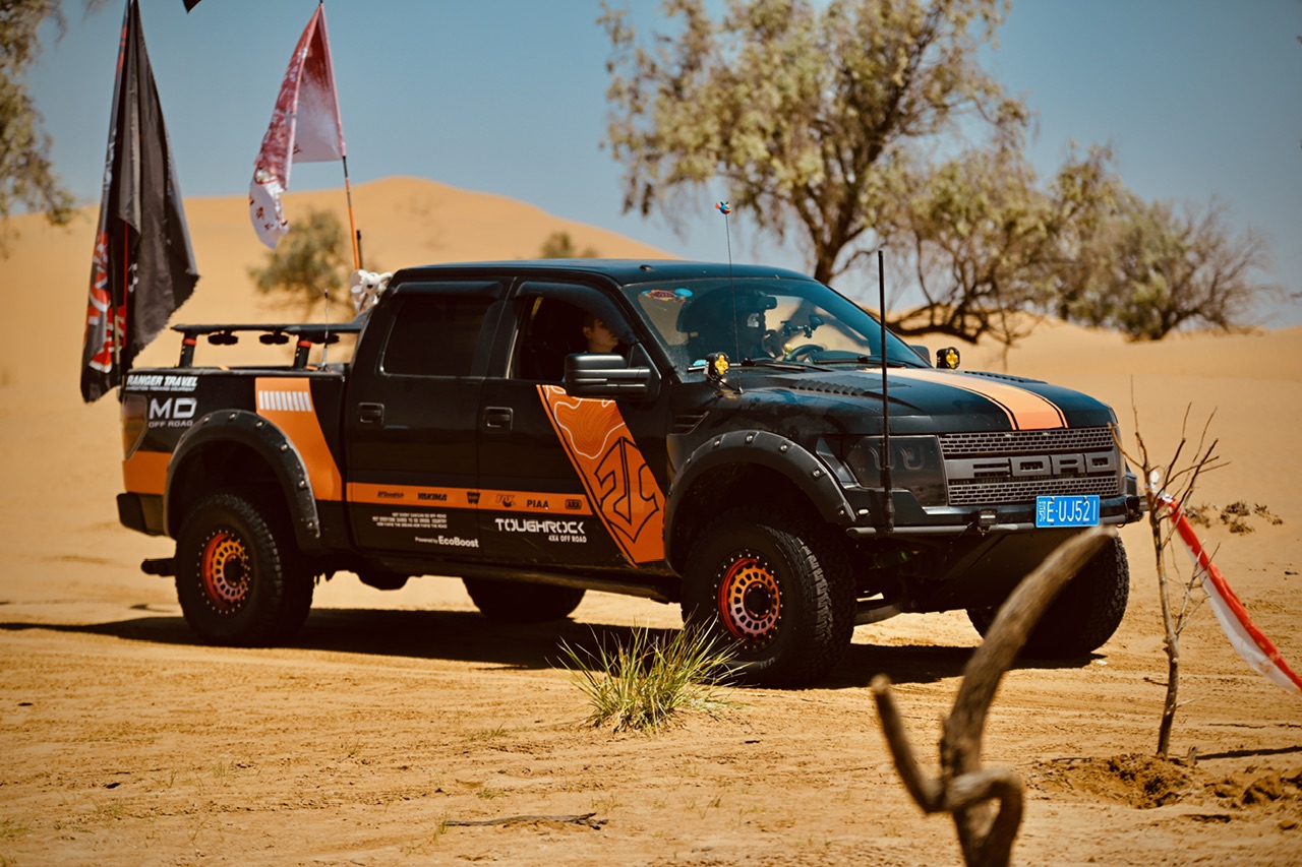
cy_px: 434
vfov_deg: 12.2
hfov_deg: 18.3
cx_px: 651
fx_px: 4050
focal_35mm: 112
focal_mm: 112
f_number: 2.8
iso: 64
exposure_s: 1/2000
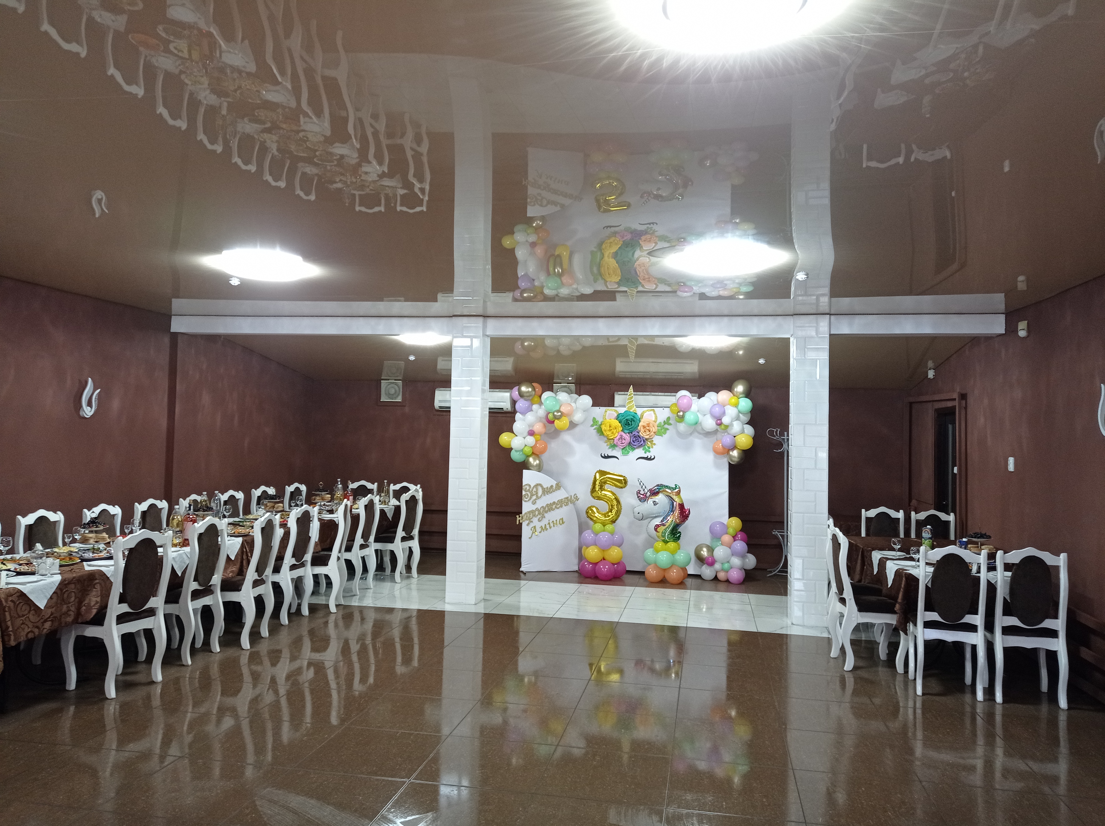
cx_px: 552
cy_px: 413
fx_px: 893
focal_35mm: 28
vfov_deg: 49.7
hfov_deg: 63.5
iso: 284
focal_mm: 4.74
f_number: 1.79
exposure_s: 1/33.3
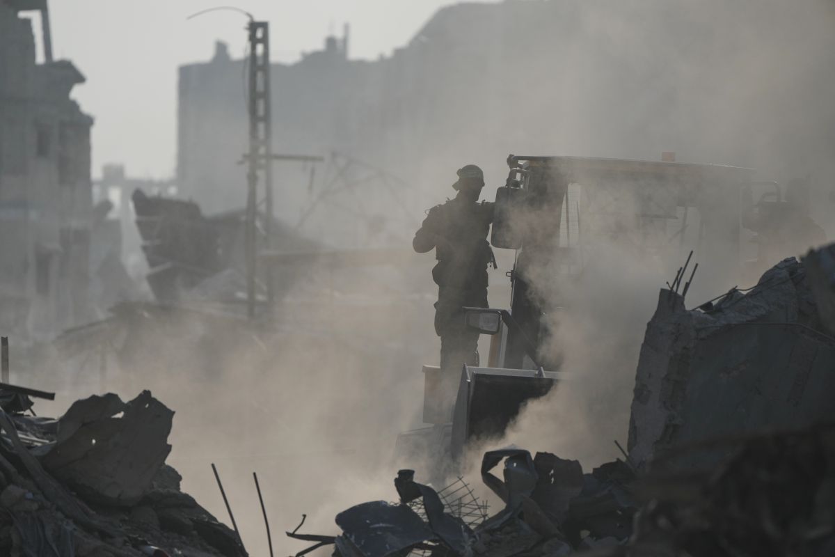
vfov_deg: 3.5
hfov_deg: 5.3
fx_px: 9068
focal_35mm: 391
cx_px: 418
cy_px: 278
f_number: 5.6
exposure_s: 1/4000
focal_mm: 391
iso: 400
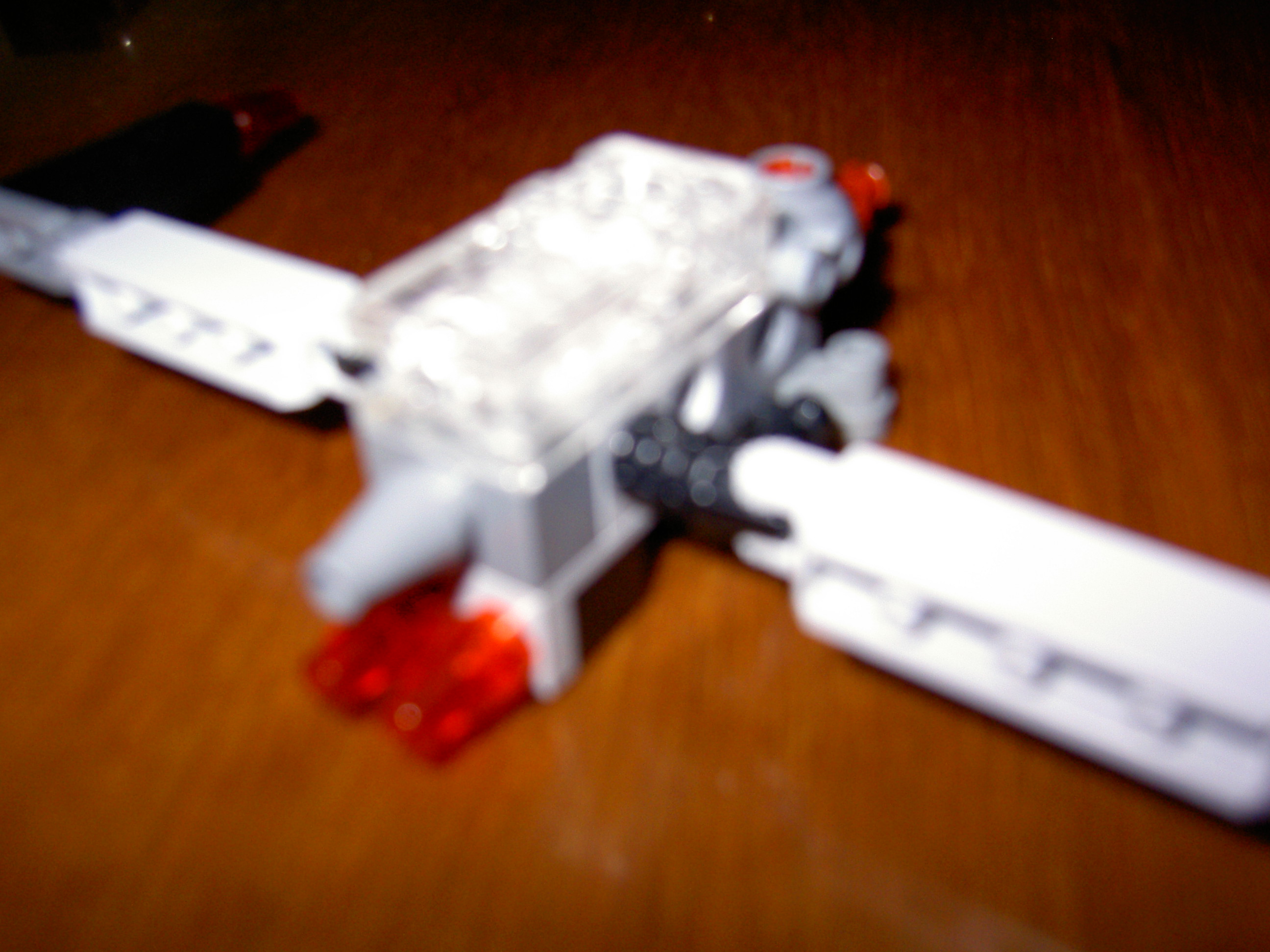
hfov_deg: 54.0
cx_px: 635
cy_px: 476
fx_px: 1247
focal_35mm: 34
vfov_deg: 41.8
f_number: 2.8
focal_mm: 5.6
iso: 100
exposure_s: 1/60
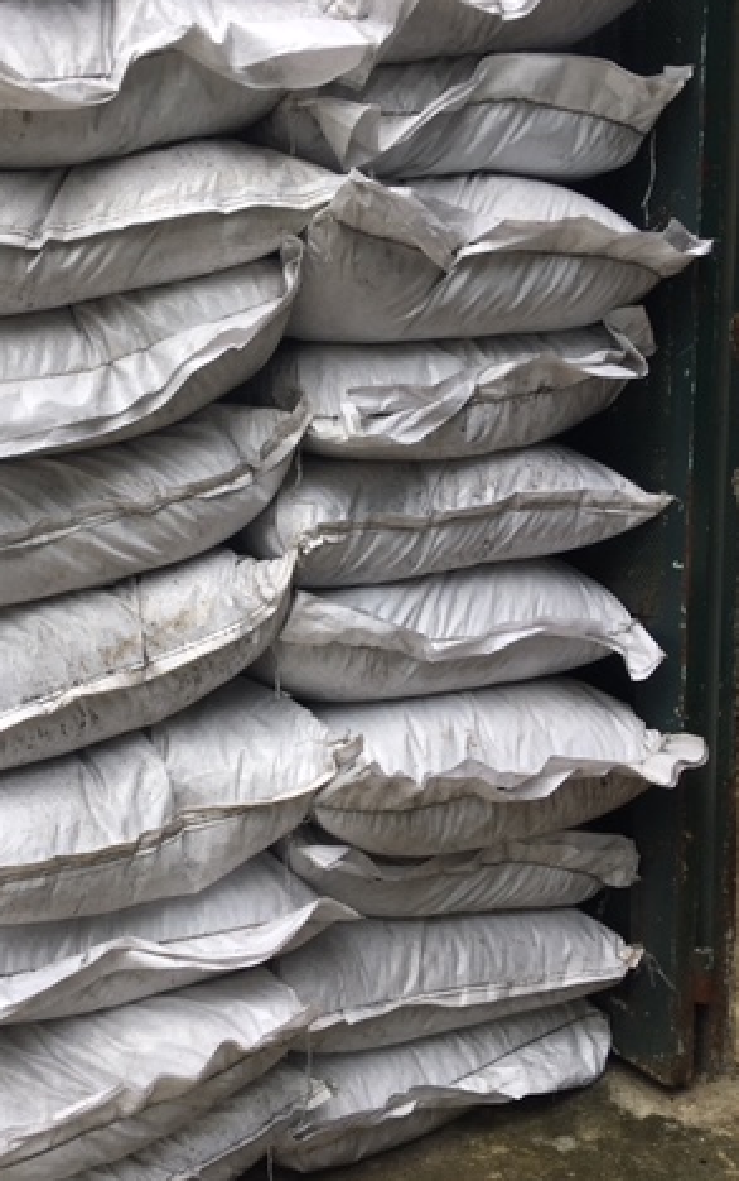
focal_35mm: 42
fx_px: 1352
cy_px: 588
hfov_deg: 29.9
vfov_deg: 47.2
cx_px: 161
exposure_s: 1/327
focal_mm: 4.15
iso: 25
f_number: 2.2
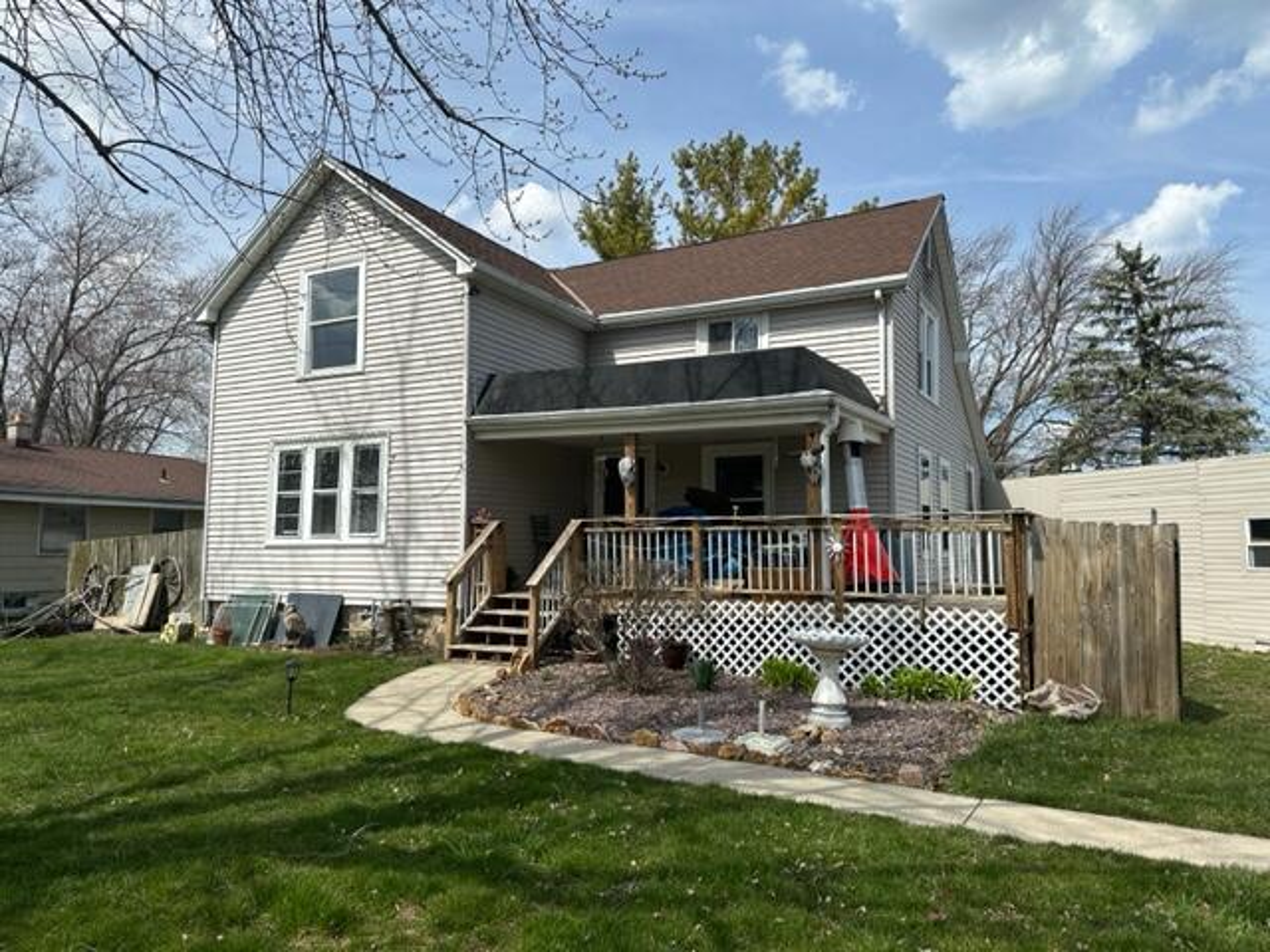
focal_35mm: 24
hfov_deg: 71.6
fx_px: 881
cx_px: 635
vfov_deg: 56.8
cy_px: 476
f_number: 1.78
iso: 80
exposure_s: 1/5263
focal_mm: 6.86
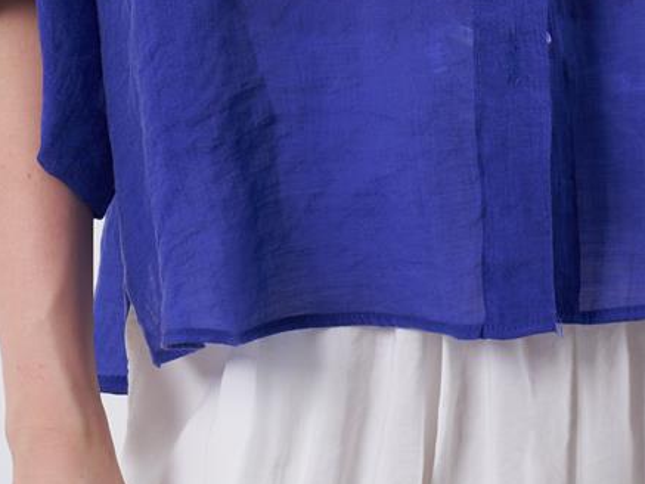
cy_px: -578
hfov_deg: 7.1
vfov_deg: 5.2
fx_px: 5163
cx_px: 434
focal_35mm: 277
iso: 160
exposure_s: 1/160
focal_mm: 70
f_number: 8
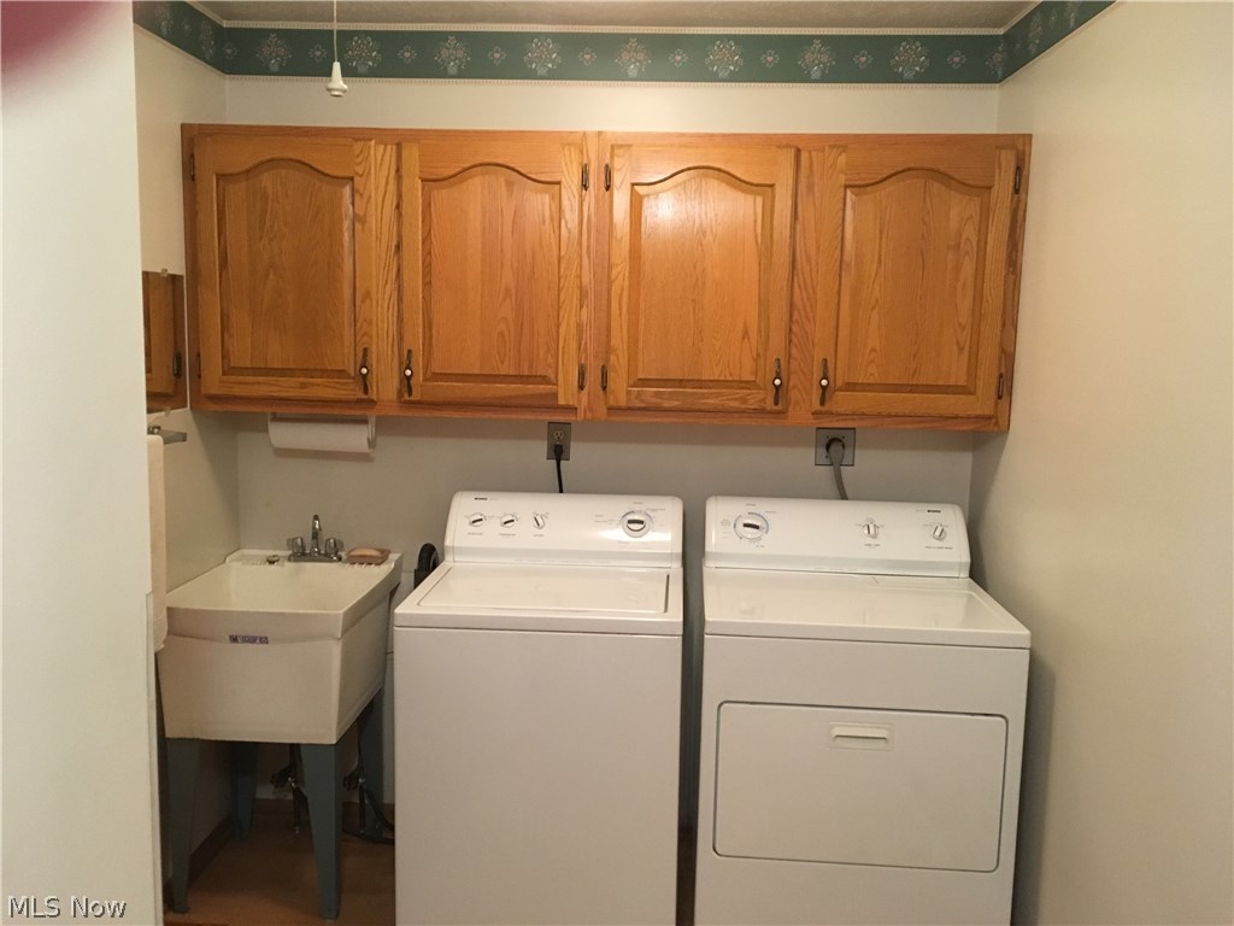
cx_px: 617
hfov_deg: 61.7
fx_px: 1034
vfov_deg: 48.2
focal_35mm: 29
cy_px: 463
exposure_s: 1/24
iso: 200
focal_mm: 4.15
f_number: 2.2
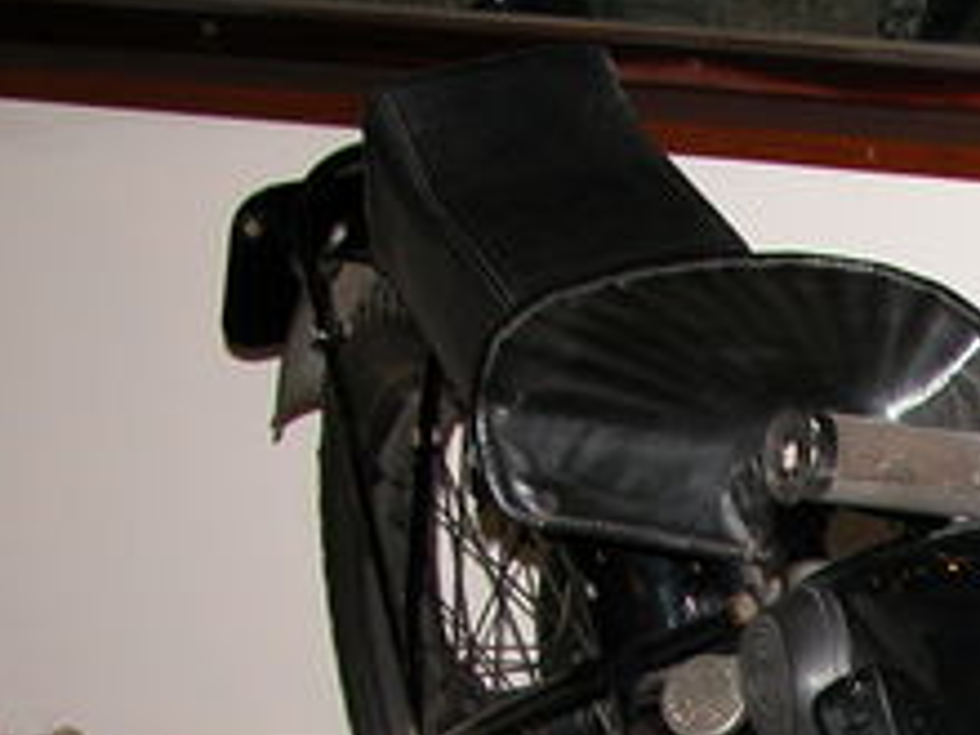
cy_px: 1145
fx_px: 3595
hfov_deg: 14.6
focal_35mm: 127
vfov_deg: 11.2
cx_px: 1408
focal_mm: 8.9
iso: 100
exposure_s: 1/60
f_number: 2.8
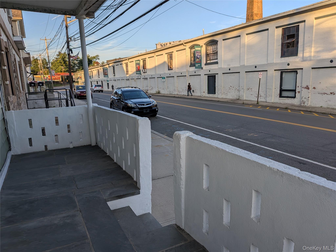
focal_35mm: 24
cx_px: 168
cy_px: 126
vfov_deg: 56.8
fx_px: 233
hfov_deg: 71.6
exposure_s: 1/739
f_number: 1.7
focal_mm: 4.53
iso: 25
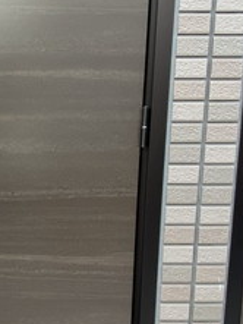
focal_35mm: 47
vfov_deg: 40.3
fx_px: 439
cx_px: -31
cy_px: 192
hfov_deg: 27.9
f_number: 2.4
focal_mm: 1.54
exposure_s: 1/121
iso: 64
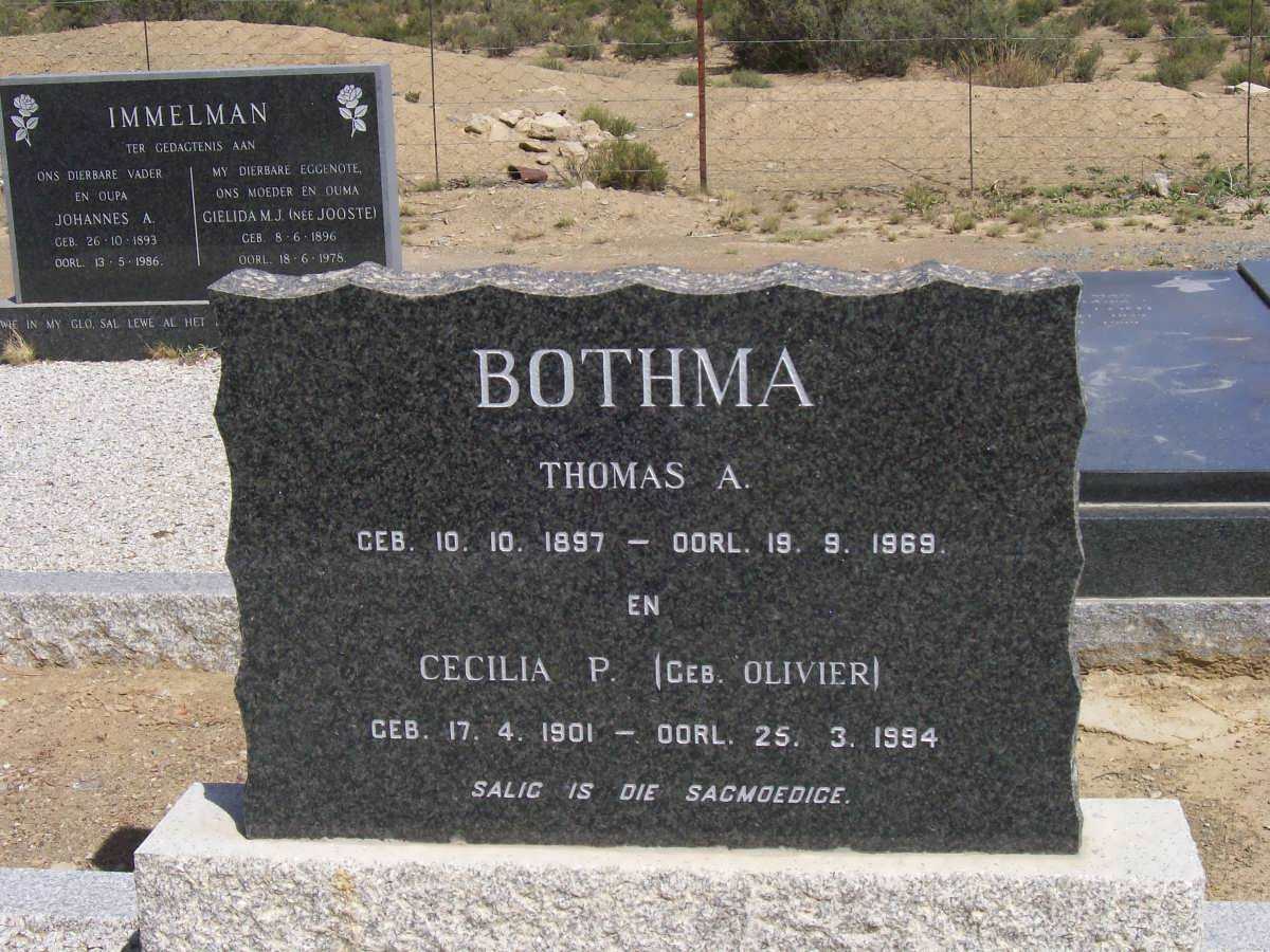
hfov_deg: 34.3
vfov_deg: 26.1
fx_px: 2055
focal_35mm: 56
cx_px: 635
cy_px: 476
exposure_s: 1/523
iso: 80
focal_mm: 9.4
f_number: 6
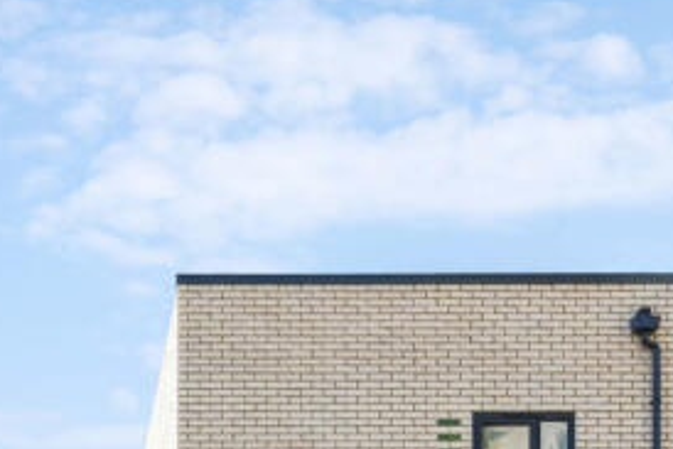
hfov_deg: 17.4
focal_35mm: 112
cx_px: -135
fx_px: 2095
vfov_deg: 11.5
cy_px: 762
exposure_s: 1/1000
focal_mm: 30
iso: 640
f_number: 10
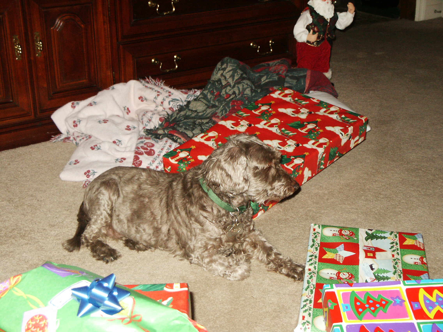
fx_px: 742
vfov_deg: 25.2
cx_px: 222
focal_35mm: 58
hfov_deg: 33.2
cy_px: 166
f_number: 3.6
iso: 200
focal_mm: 12.02
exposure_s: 1/60
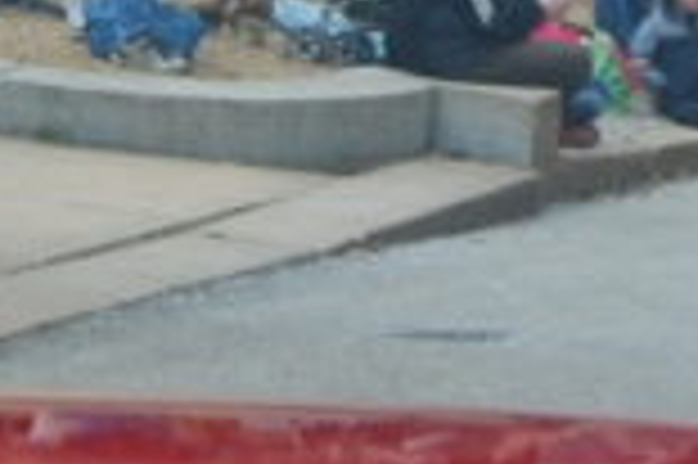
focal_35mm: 241
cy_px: -392
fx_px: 4660
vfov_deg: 5.6
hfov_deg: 8.5
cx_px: 811
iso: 200
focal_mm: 31
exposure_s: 1/125
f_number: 5.6
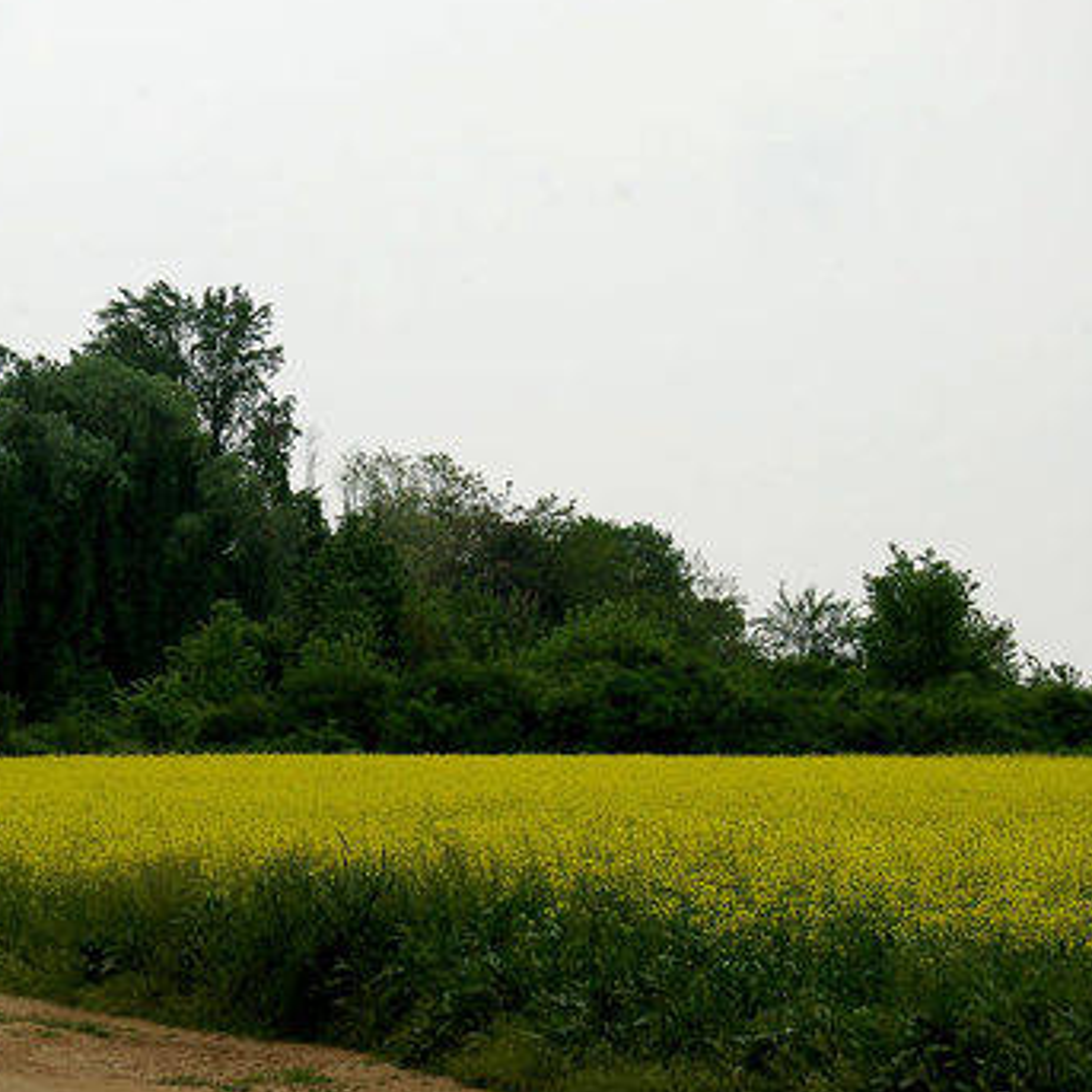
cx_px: 220
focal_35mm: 178
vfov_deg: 9.8
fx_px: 6353
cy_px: 509
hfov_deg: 9.8
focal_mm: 80
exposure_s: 1/250
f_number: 10
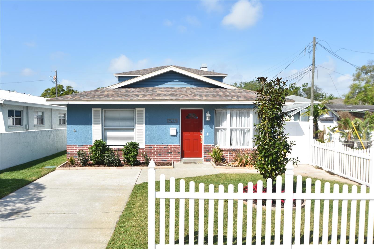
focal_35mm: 32
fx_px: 327
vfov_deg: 41.7
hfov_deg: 59.5
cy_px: 124
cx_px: 187
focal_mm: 21
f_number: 8
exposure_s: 1/500
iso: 160
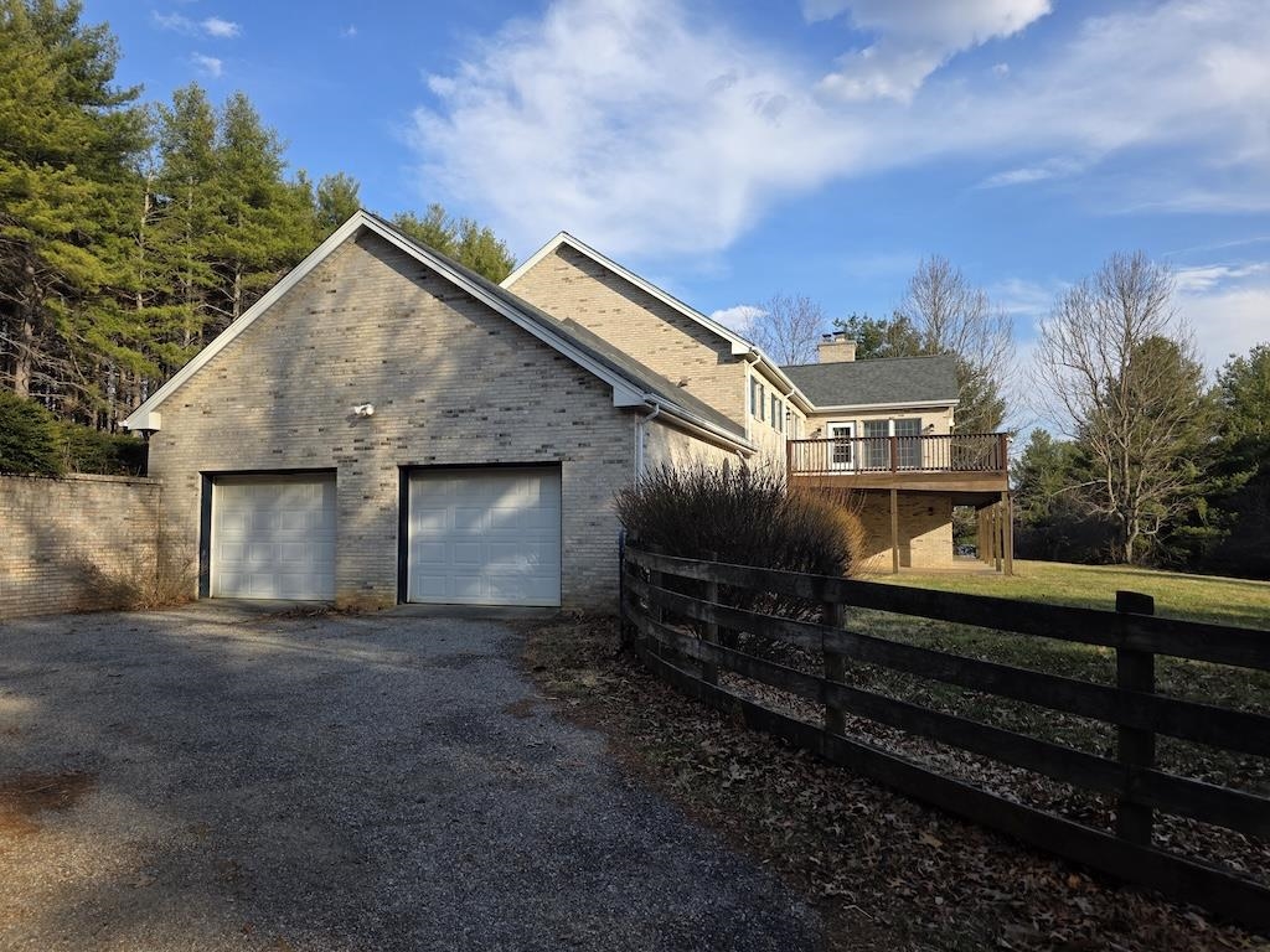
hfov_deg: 73.9
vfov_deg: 58.9
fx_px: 844
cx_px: 635
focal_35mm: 23
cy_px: 476
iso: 80
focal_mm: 6.3
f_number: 1.7
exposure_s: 1/3229
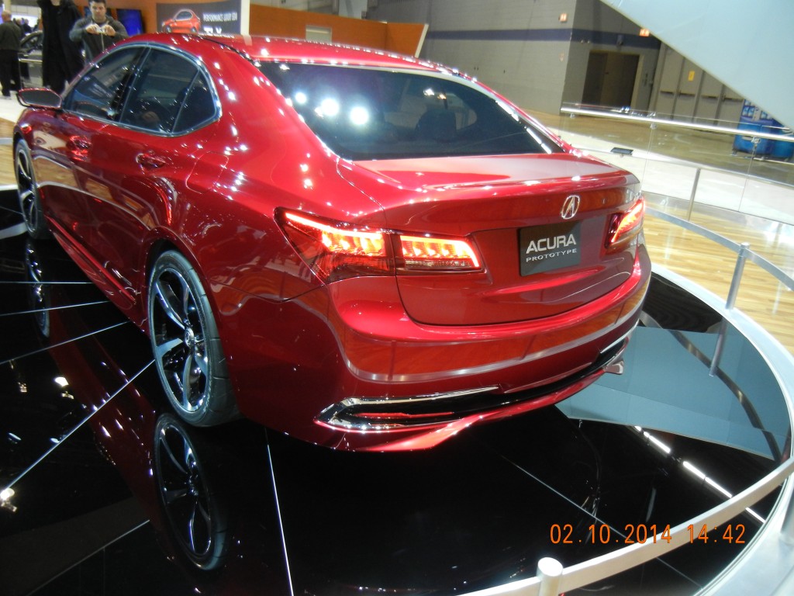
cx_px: 397
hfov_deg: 60.0
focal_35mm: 30
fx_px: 688
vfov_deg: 46.8
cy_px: 298
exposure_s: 1/42.2
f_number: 3.5
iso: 400
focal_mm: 5.4
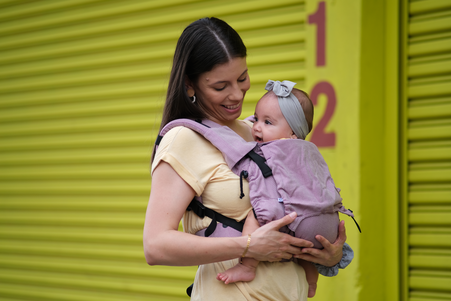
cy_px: 150
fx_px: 1603
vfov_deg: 10.7
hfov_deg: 16.0
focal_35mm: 128
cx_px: 226
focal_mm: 85
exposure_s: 1/1000
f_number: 1.8
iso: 250
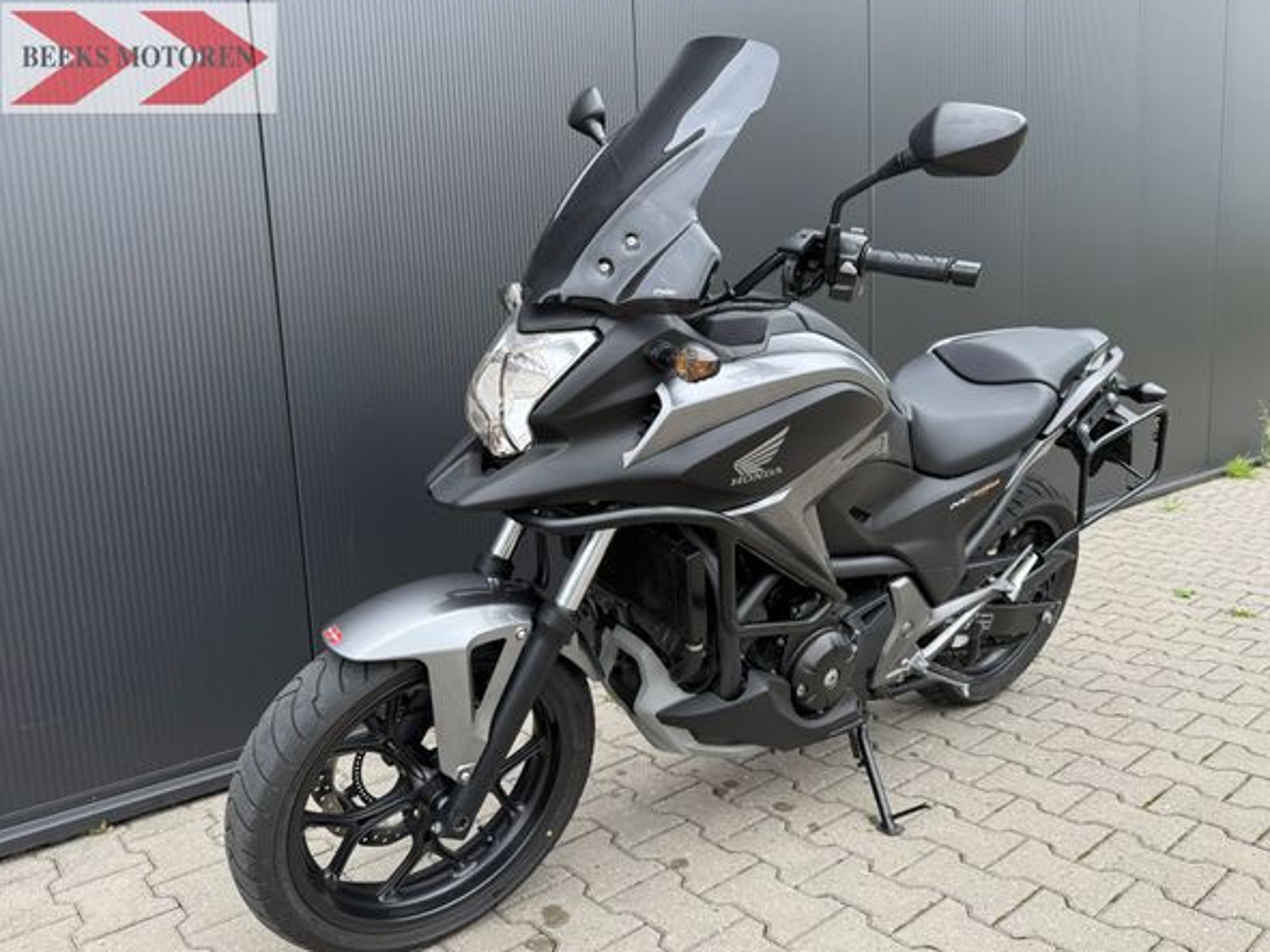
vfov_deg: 53.0
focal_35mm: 26
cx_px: 651
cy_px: 486
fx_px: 954
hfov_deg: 67.3
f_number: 1.78
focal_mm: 6.76
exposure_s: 1/1032
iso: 100
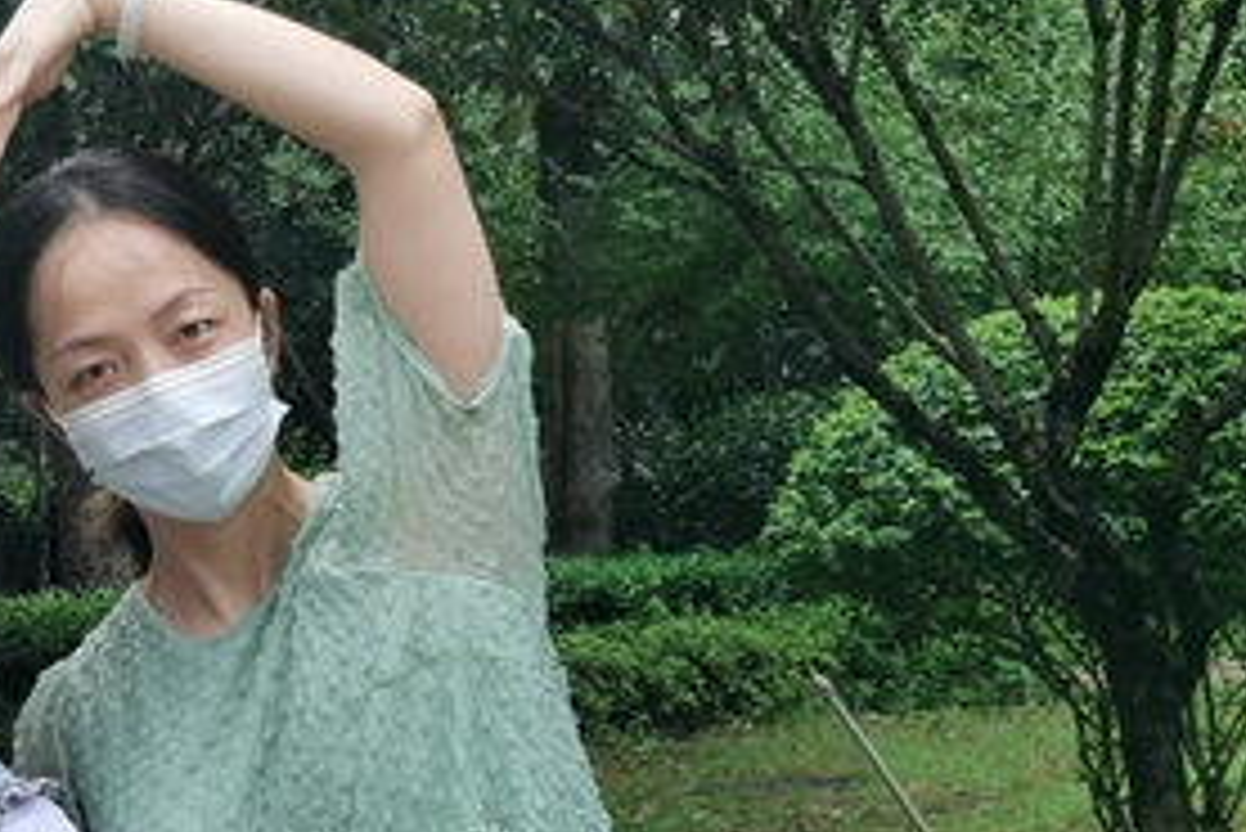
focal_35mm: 99
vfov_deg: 13.8
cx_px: -90
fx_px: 3428
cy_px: 558
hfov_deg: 19.8
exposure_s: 1/247
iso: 50
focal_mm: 5.58
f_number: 1.8
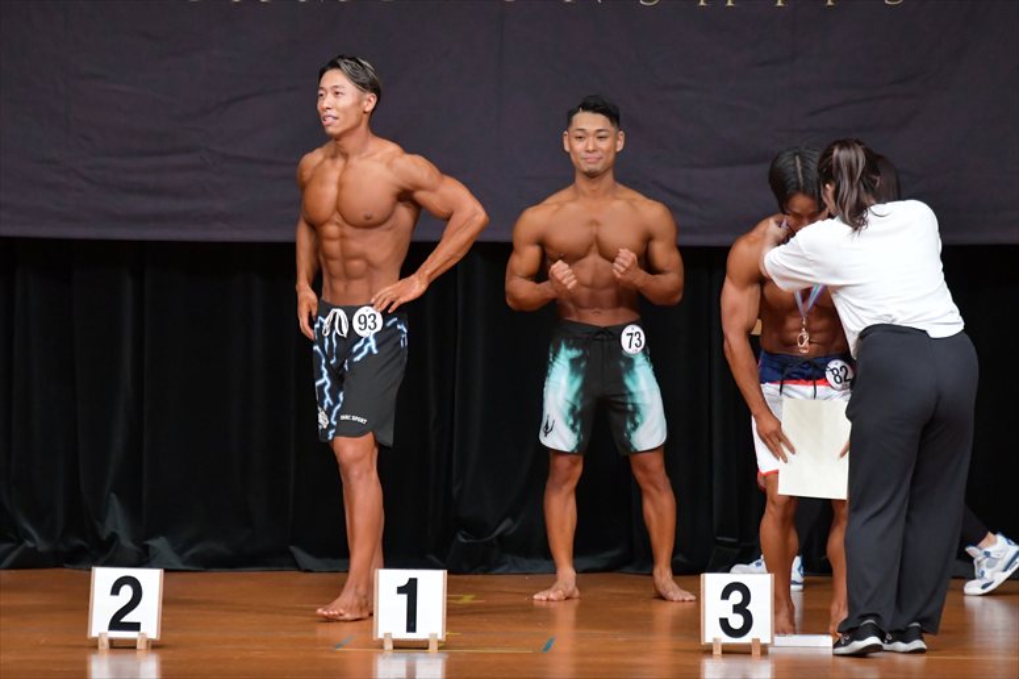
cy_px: 340
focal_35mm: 285
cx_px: 510
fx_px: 8063
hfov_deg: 7.2
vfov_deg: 4.8
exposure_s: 1/400
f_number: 5.6
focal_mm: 190
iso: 5000
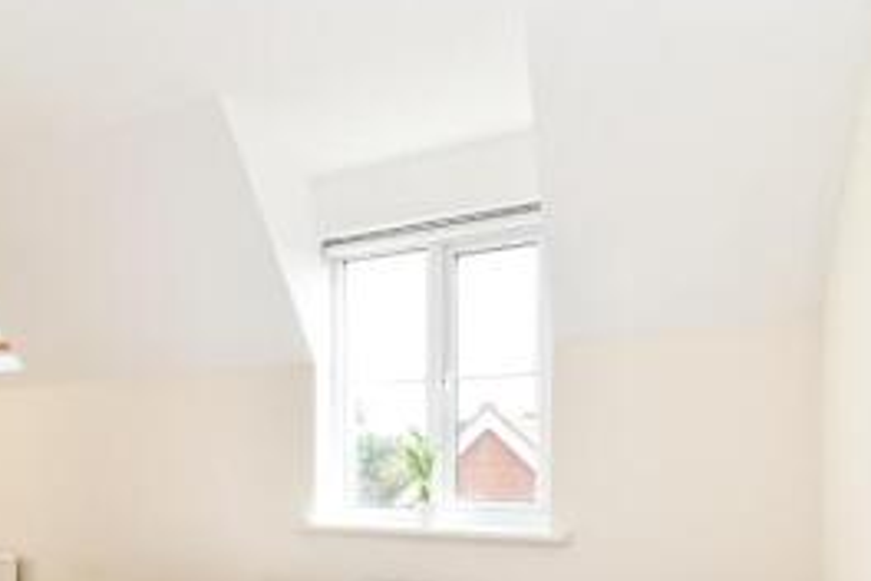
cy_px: 480
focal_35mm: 27
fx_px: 653
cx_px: 231
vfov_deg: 45.1
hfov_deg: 63.9
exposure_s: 1/50
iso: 200
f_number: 9
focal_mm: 10
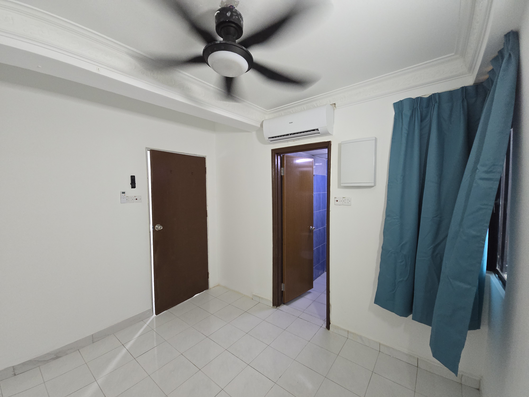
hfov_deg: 106.2
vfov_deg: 89.9
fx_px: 199
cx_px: 264
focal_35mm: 13
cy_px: 198
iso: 320
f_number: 2.2
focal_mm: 2.2
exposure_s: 1/50
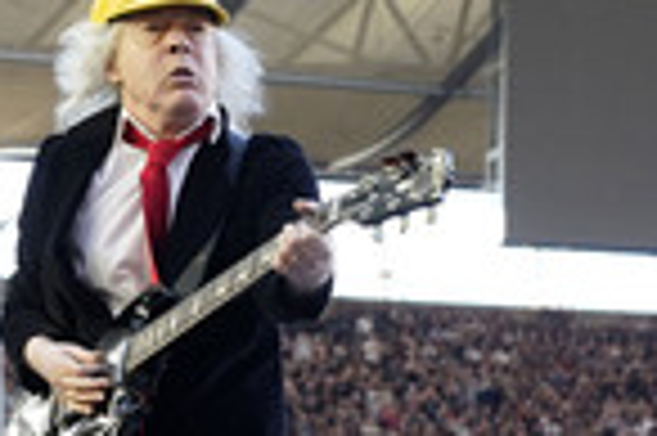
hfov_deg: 13.0
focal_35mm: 158
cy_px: 409
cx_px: 164
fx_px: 2880
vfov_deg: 8.6
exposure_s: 1/400
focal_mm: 51
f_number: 5
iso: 1600
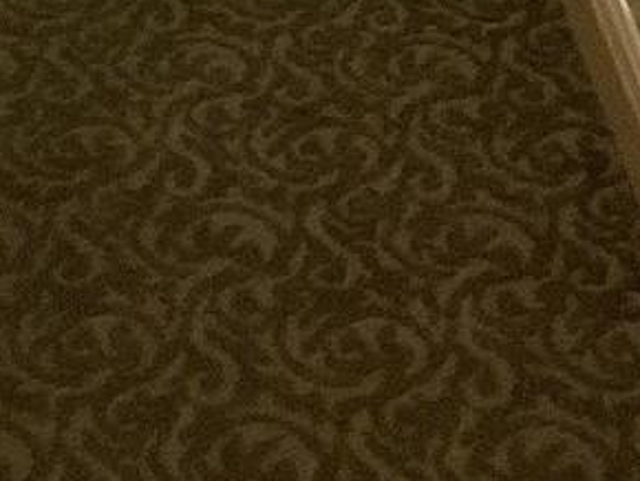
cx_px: -146
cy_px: -783
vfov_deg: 7.9
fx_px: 3164
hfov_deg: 11.3
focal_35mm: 171
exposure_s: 1/25
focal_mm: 3.3
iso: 640
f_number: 2.4
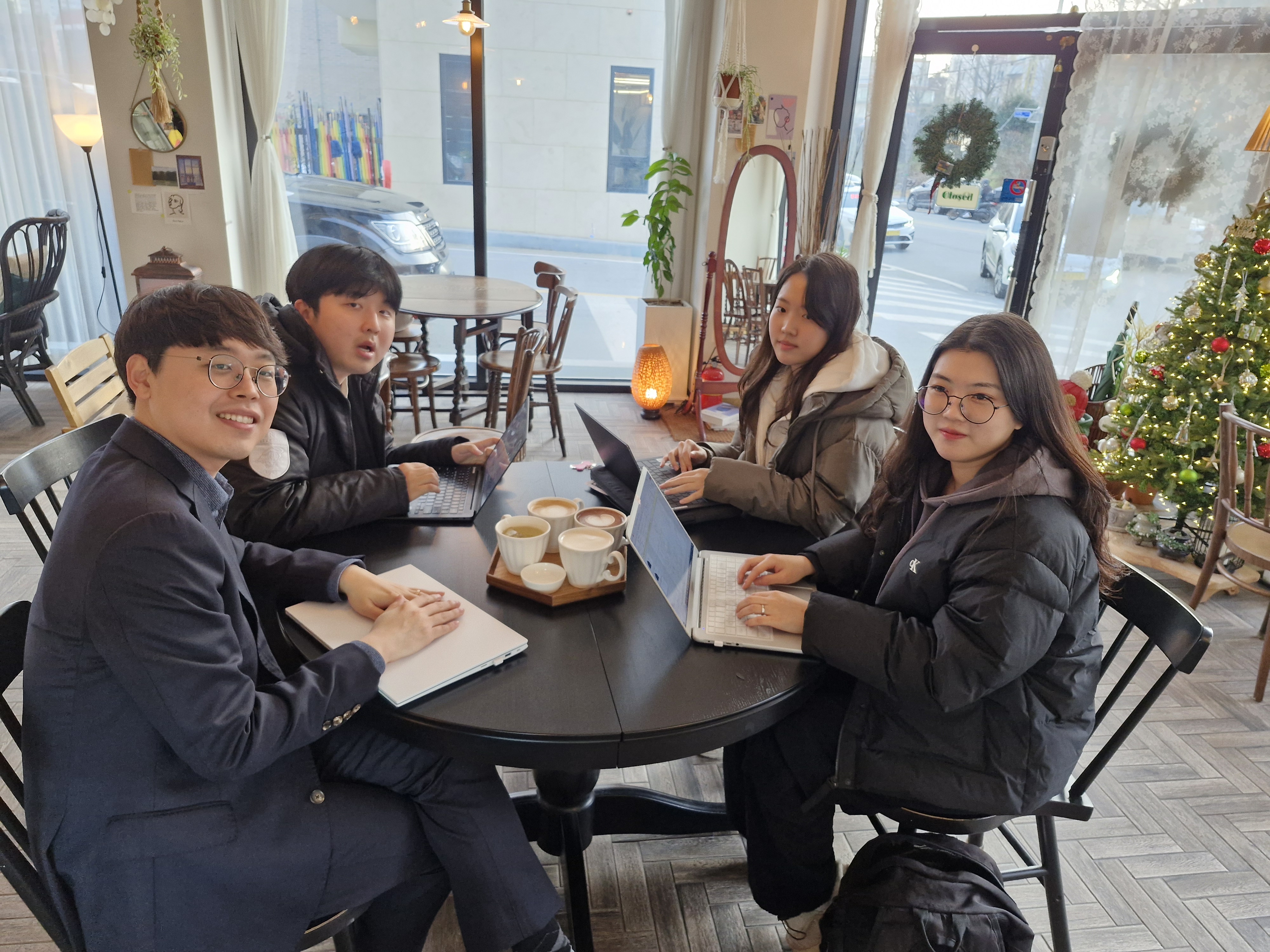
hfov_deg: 73.9
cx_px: 635
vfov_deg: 58.9
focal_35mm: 23
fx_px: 844
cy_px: 476
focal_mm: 5.54
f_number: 1.8
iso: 320
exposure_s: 1/120
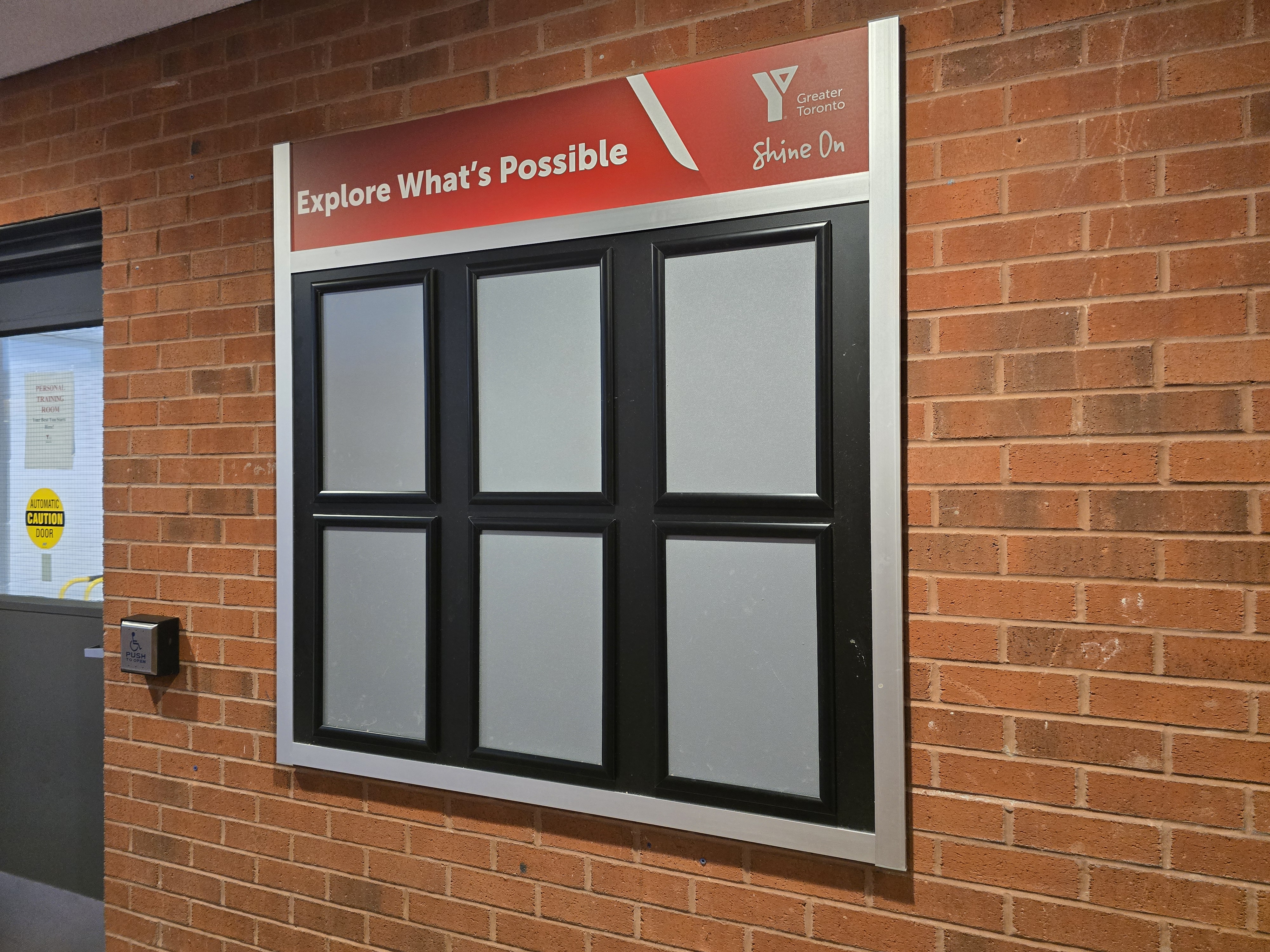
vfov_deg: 58.9
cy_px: 476
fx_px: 844
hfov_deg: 73.9
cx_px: 635
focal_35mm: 23
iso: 1000
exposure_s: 1/120
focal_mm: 6.3
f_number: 1.7
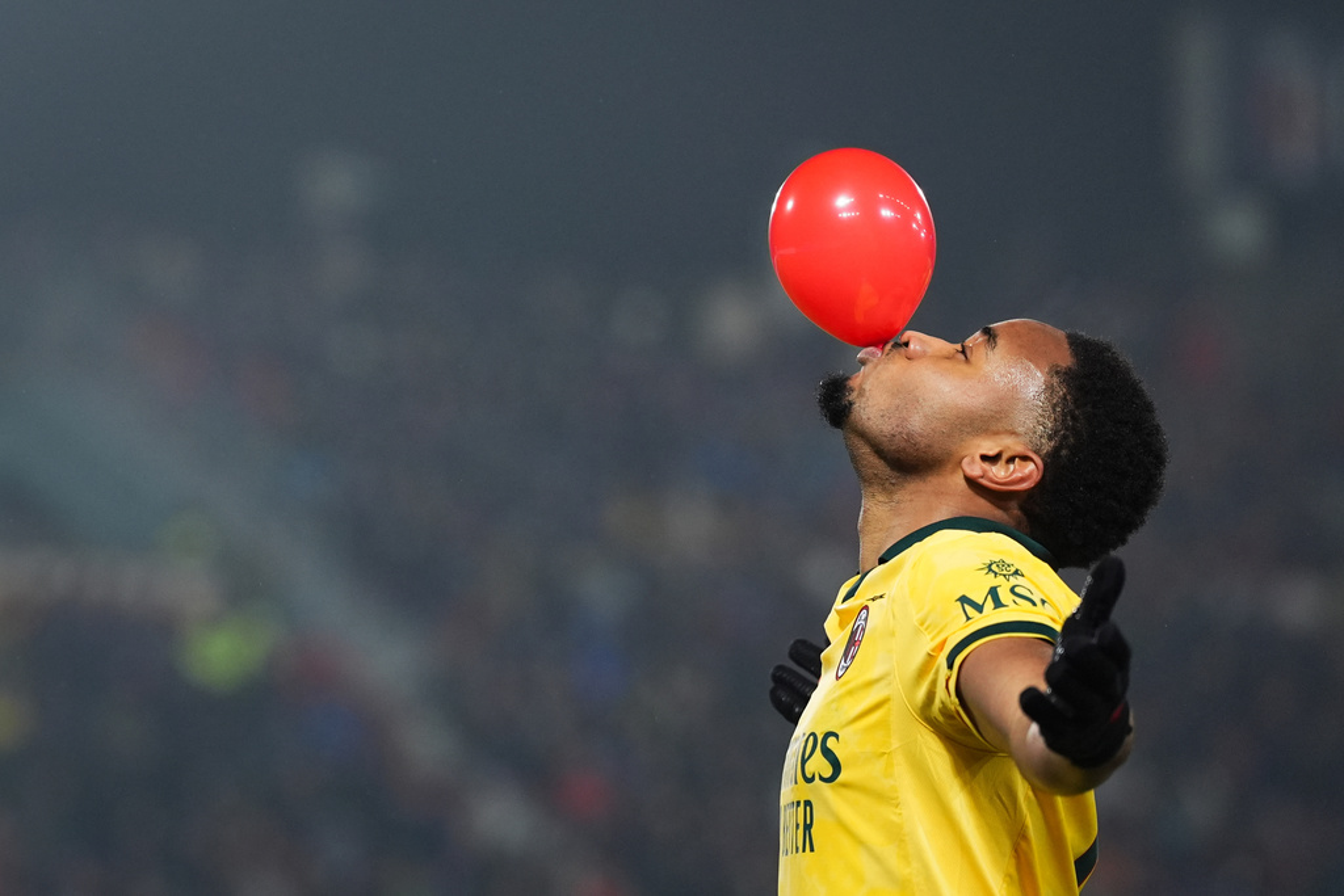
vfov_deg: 6.9
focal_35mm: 200
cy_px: 448
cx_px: 672
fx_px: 7467
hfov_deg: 10.3
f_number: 3.5
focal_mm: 200
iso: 2000
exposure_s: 1/1600
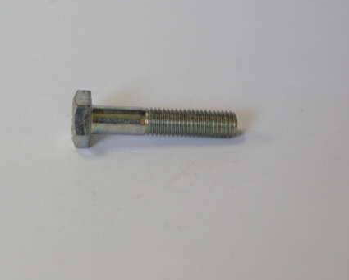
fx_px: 1642
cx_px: 167
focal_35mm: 159
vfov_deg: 9.7
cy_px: 127
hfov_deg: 12.1
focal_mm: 80
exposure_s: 1/30
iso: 800
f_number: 8
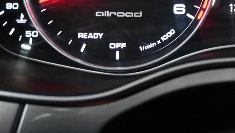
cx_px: 300
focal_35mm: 85
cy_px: -18
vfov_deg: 13.9
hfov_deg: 22.5
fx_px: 532
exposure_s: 1/60
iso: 10000
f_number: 3.8
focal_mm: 18.5
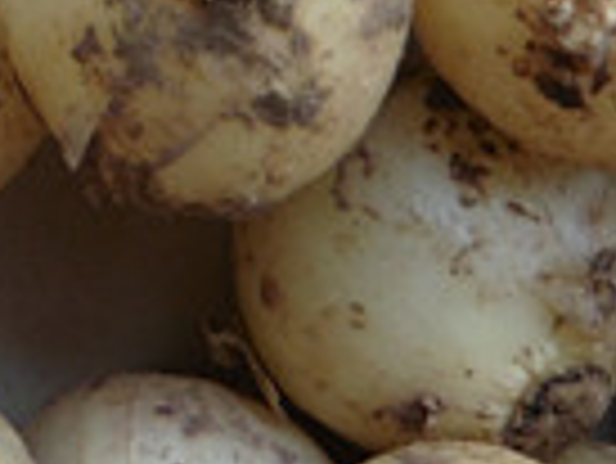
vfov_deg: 9.8
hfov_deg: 13.7
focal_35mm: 140
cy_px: -514
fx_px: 2494
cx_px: -139
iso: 100
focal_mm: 4.3
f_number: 3.3
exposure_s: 1/100
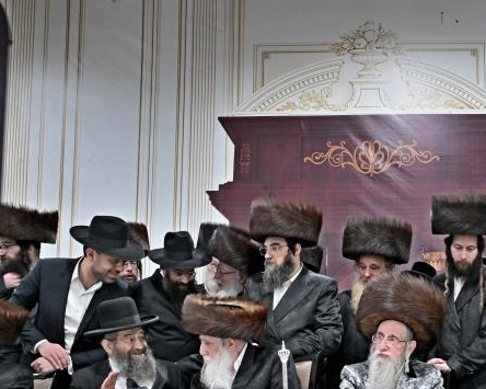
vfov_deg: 28.5
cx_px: 392
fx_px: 748
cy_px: 315
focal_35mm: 52
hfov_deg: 34.8
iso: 1250
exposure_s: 1/160
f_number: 4
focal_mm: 24
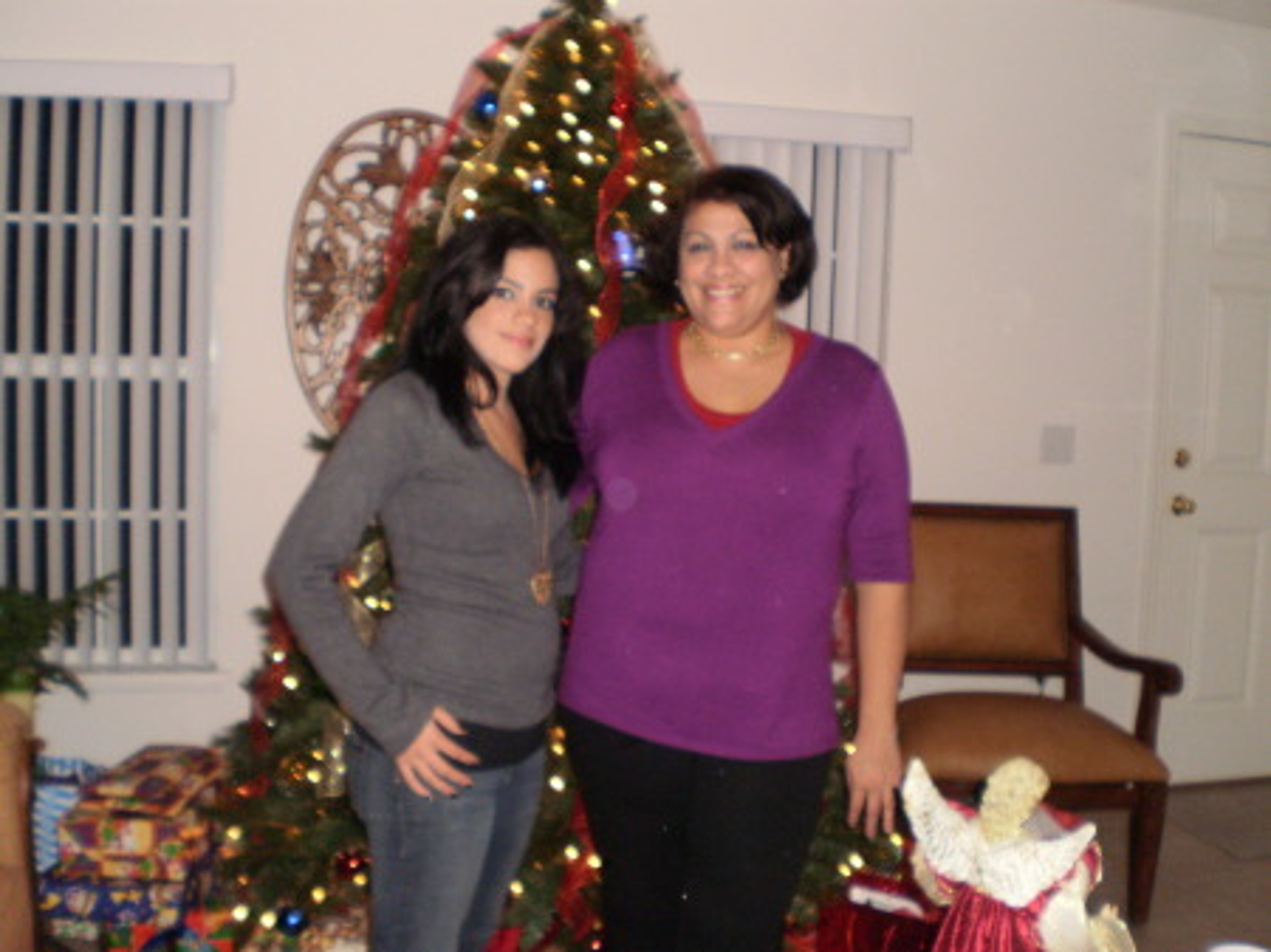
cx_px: 636
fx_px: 1321
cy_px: 476
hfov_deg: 51.4
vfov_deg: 39.6
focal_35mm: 36
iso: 200
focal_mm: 6.3
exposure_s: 1/30
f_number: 3.1
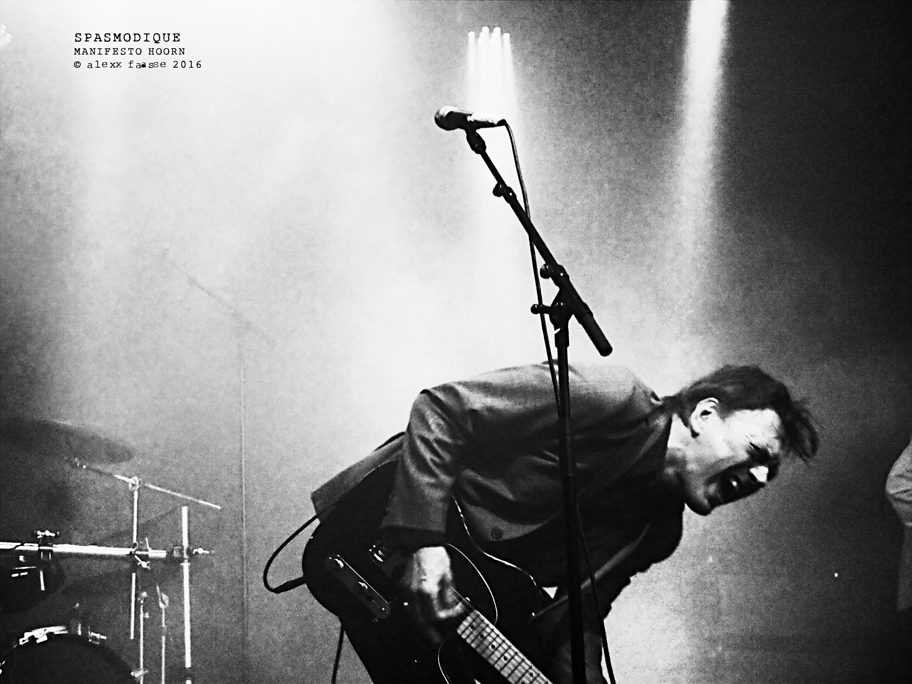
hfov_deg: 29.4
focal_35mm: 66
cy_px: 342
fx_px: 1739
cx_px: 456
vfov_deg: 22.3
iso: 1600
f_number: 5.4
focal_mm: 33
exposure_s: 1/30
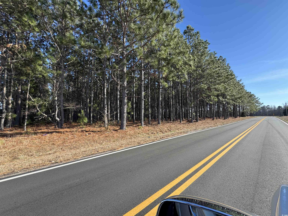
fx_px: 116
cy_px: 108
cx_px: 144
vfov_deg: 85.7
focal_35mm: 14
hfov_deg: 102.1
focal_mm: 2.22
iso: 40
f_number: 2.2
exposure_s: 1/488
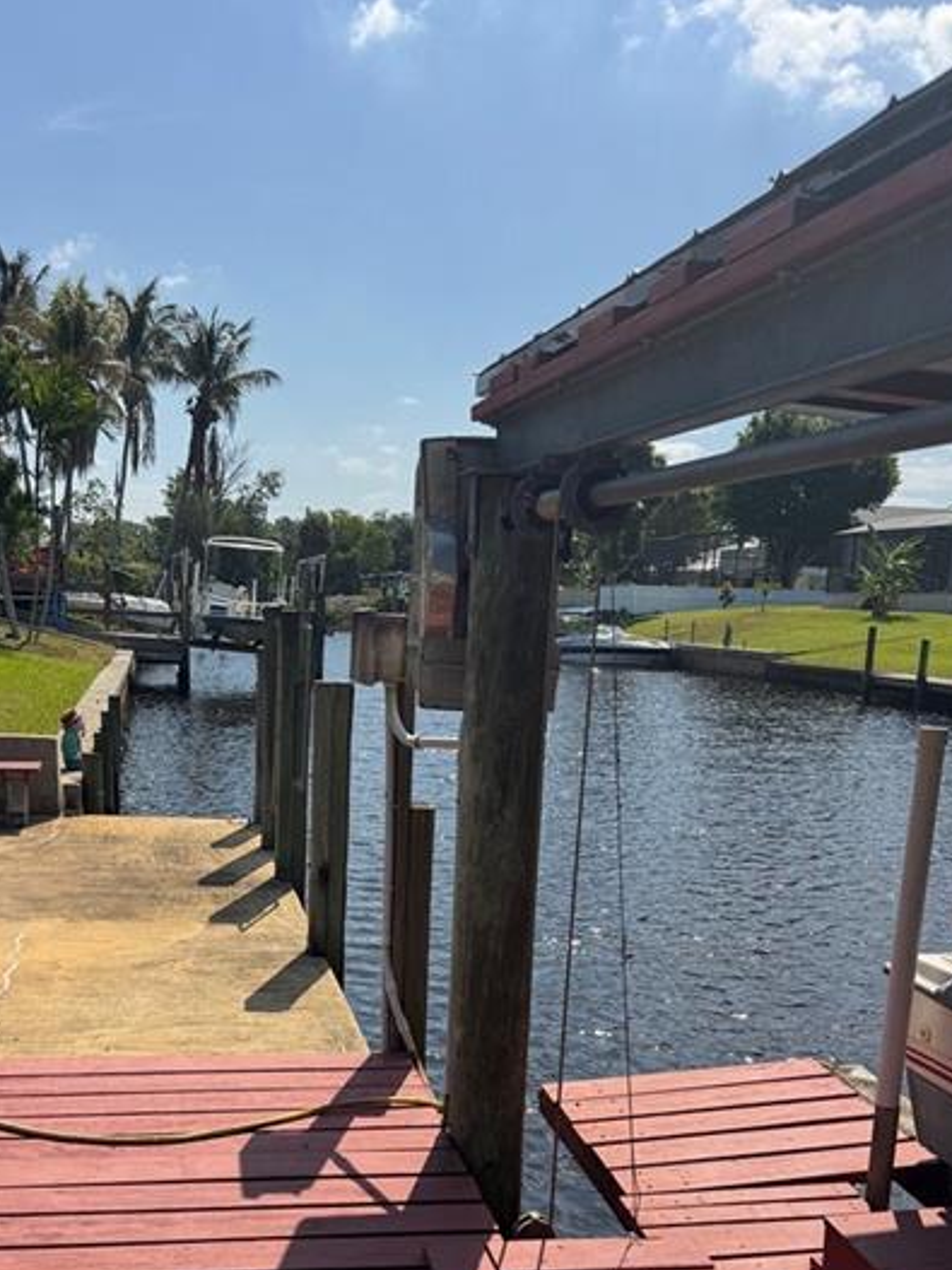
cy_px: 882
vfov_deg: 51.3
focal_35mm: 35
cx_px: 405
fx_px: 1284
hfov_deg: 40.6
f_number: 1.78
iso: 80
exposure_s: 1/7092
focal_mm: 6.76
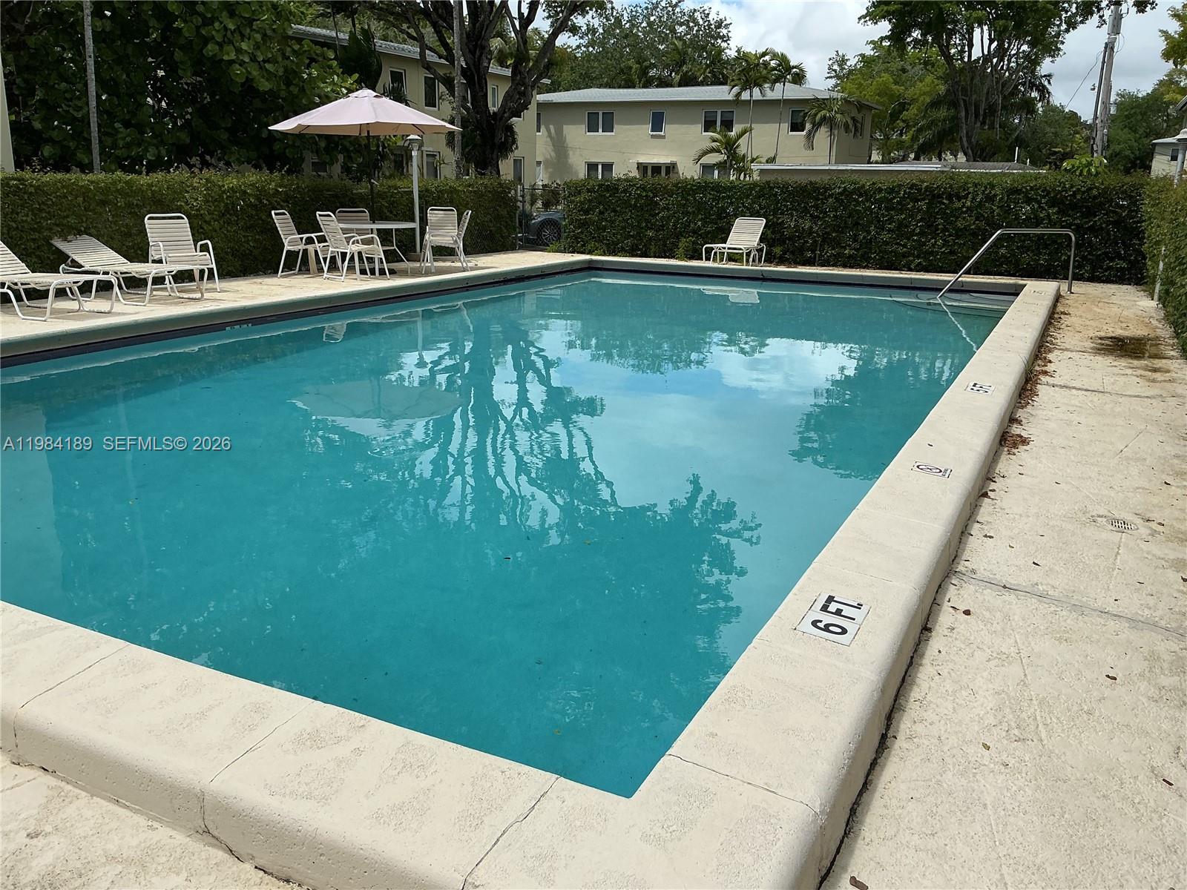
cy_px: 445
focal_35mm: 29
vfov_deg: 48.2
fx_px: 994
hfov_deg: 61.7
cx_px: 594
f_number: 1.8
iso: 25
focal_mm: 3
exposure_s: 1/2959
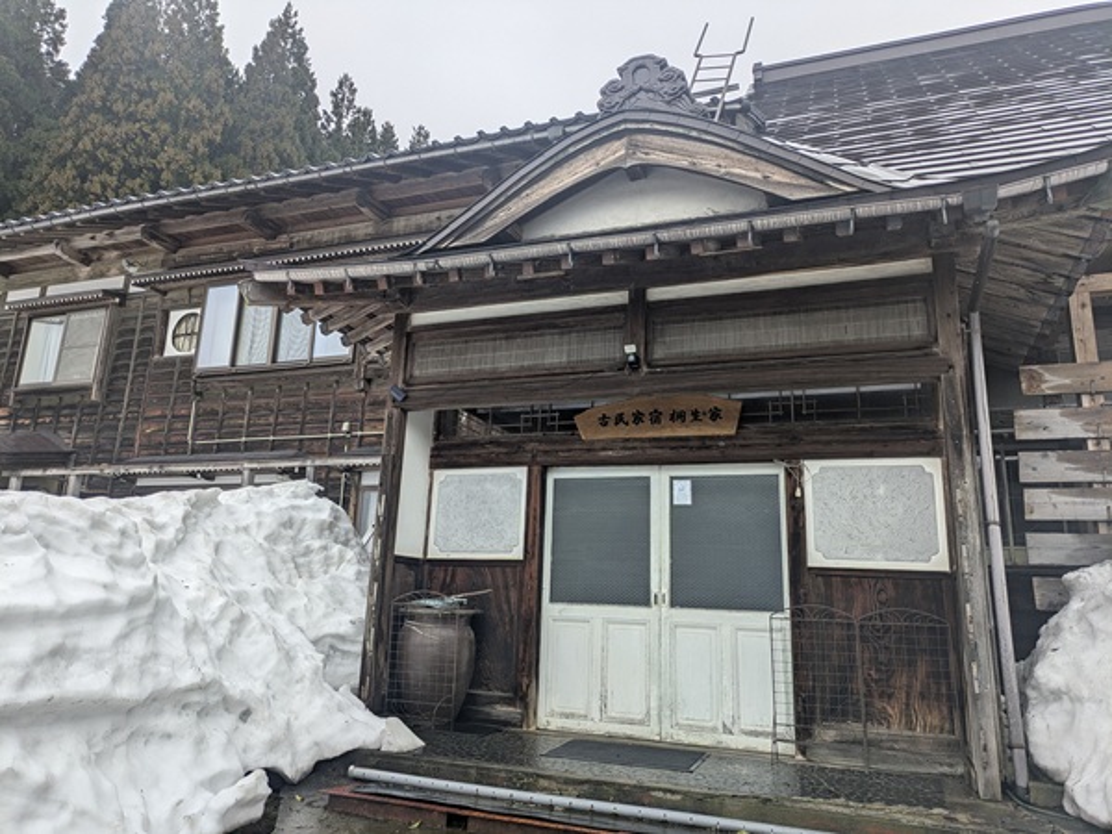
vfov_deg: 54.9
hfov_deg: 69.4
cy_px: 417
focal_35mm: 25
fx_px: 803
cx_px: 556
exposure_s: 1/230
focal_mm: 5.43
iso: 46
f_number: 1.89
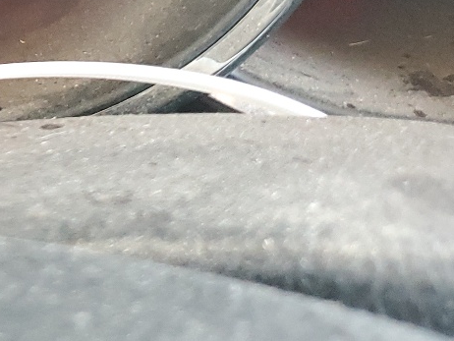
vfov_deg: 14.9
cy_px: -215
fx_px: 1181
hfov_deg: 20.0
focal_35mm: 90
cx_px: -131
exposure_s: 1/60.2
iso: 362
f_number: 1.5
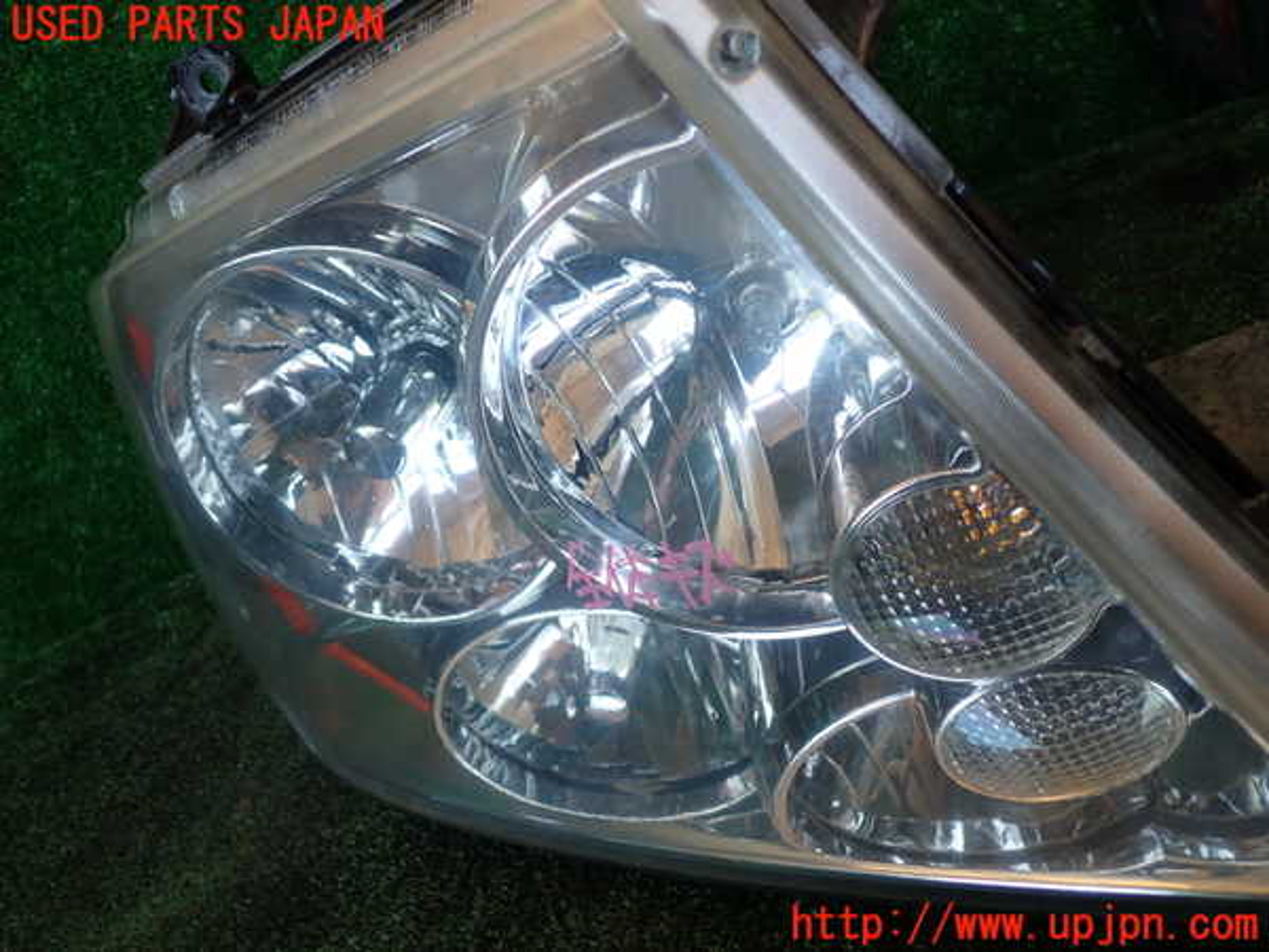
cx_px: 634
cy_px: 476
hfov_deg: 60.0
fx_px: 1100
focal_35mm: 30
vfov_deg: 46.8
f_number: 2.3
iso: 125
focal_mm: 5.4
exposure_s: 1/60
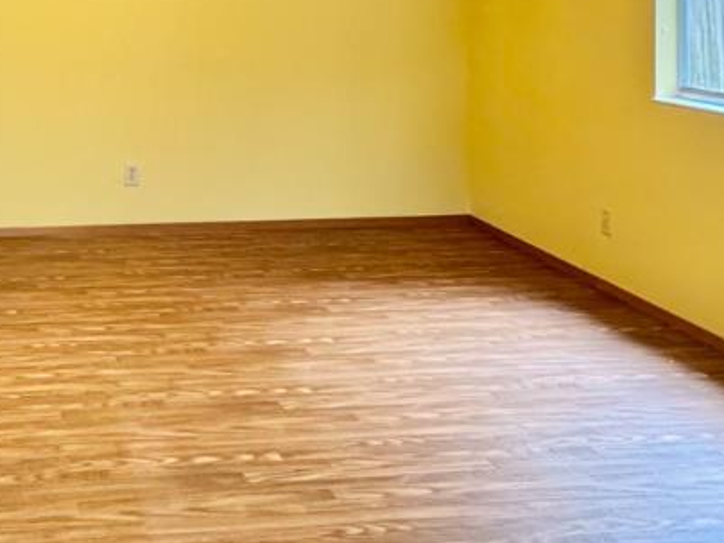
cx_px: 99
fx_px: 1088
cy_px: -22
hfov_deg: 35.1
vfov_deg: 26.3
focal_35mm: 52
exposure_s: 1/60
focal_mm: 2.22
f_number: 2.2
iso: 320
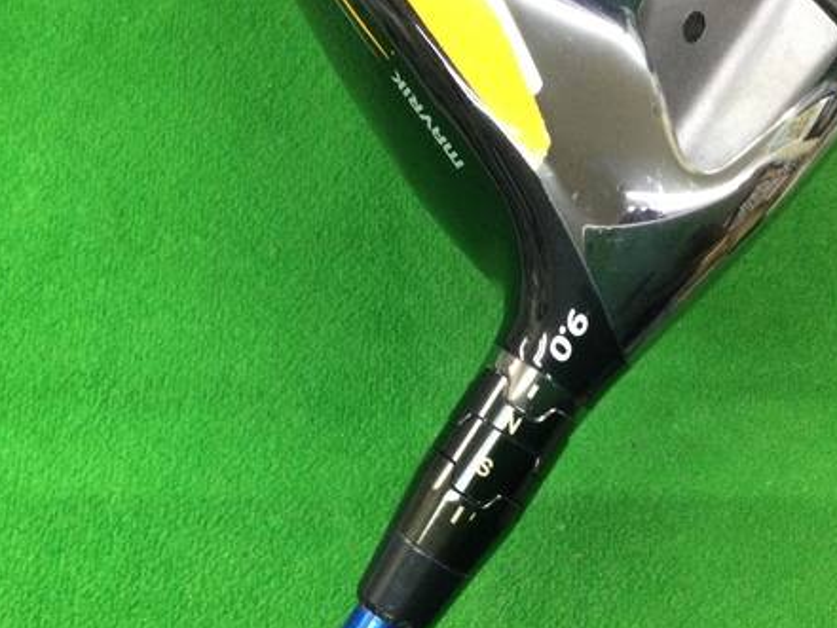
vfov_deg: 32.1
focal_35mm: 45
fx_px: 1088
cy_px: 360
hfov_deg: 42.1
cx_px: 435
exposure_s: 1/30
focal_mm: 3.3
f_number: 2.4
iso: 160
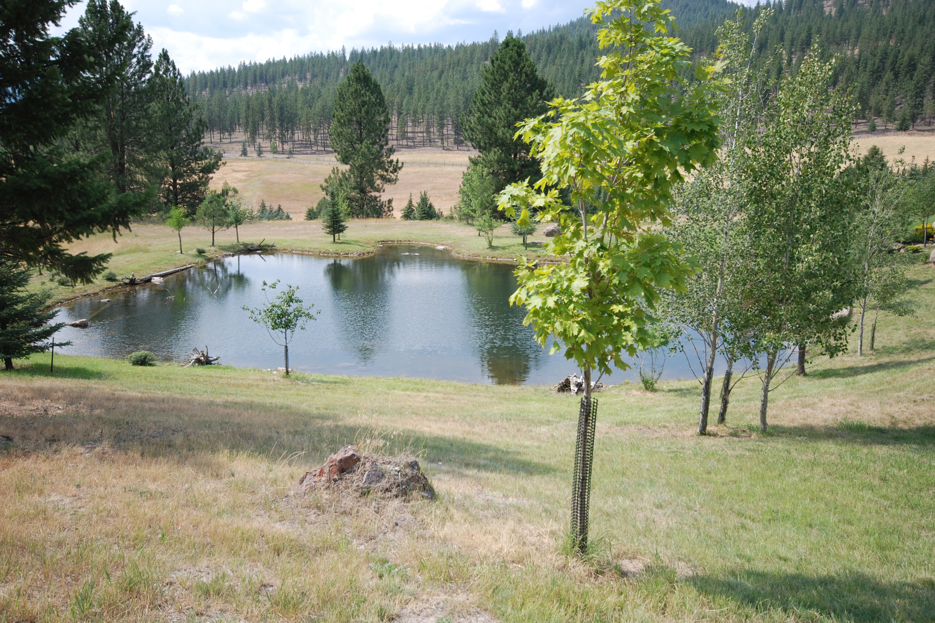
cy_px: 304
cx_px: 456
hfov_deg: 60.3
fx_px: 805
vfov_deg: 42.3
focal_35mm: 31
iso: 100
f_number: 6.3
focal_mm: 20
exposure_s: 1/160
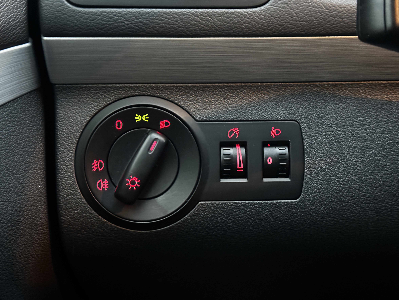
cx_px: 200
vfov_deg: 30.3
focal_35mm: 48
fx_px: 553
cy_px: 150
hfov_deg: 39.7
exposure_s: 1/17
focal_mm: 6.86
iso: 800
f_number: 1.78
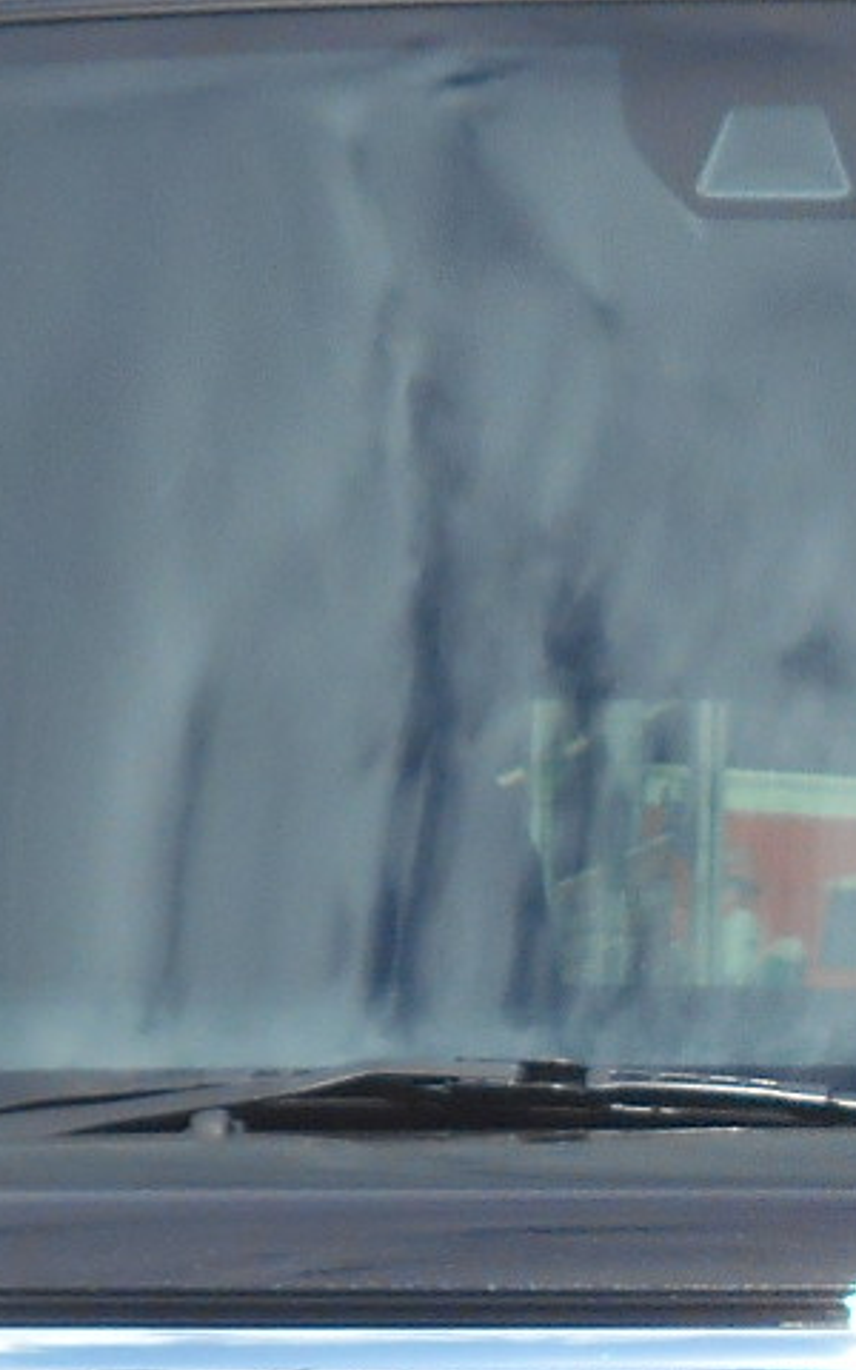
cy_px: 1761
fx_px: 9369
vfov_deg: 8.3
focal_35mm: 251
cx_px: 893
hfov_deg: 5.2
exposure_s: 1/640
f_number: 4.5
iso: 80
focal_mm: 8.8
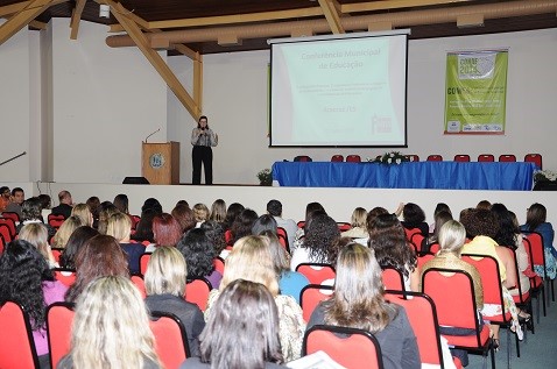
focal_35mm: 51
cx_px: 278
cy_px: 184
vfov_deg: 26.4
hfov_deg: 38.9
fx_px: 788
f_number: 5
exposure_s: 1/30
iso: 400
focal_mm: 34
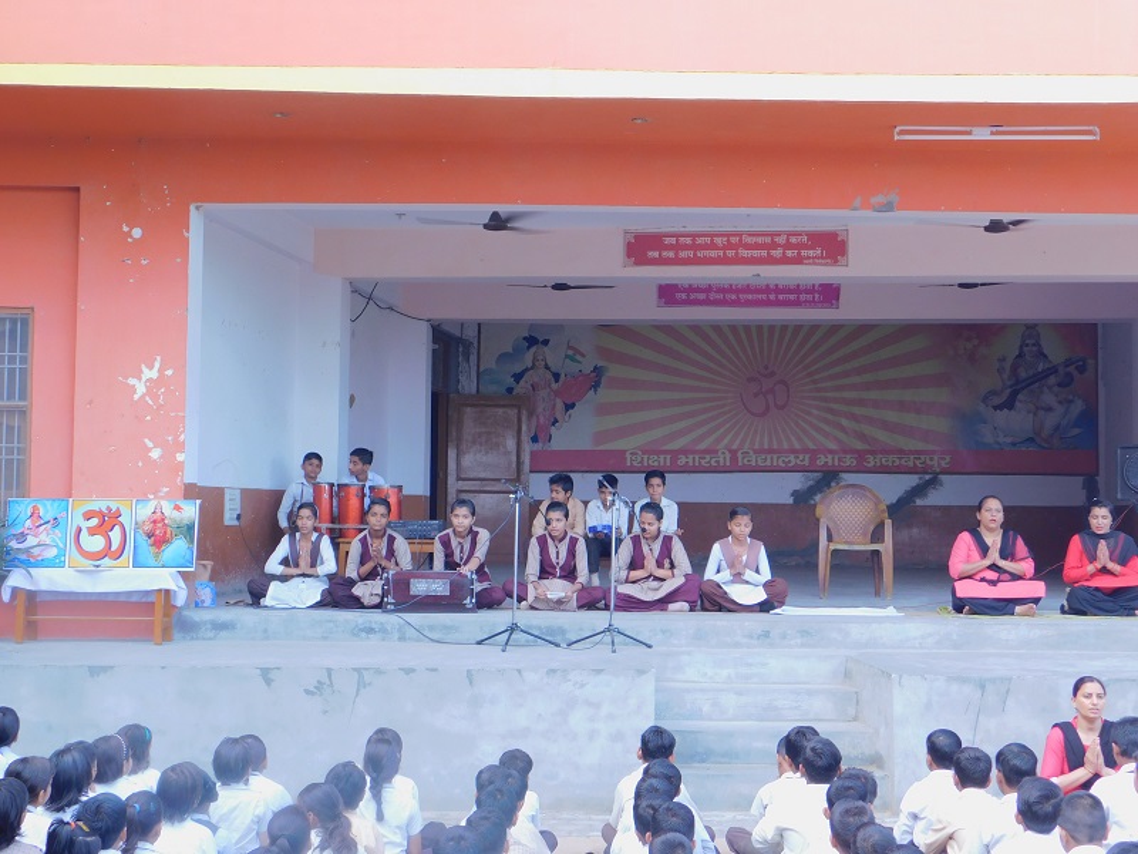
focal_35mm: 51
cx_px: 569
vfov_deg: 28.6
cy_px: 427
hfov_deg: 37.5
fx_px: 1677
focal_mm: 9
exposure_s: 1/80
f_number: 3.8
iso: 125
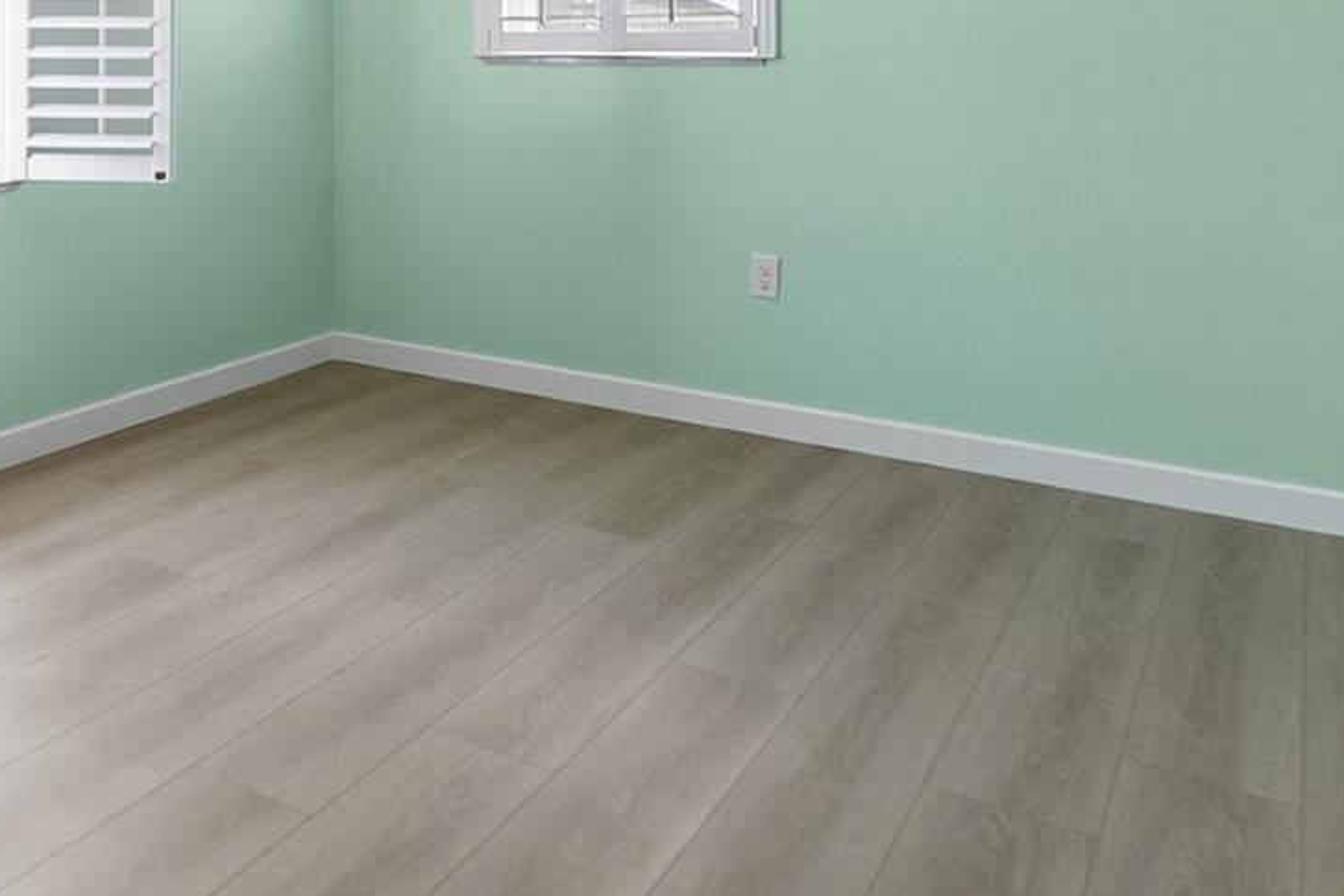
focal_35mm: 33
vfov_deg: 37.3
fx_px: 1232
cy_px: 84
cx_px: 360
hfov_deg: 54.9
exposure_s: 1/125
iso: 640
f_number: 4
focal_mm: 10
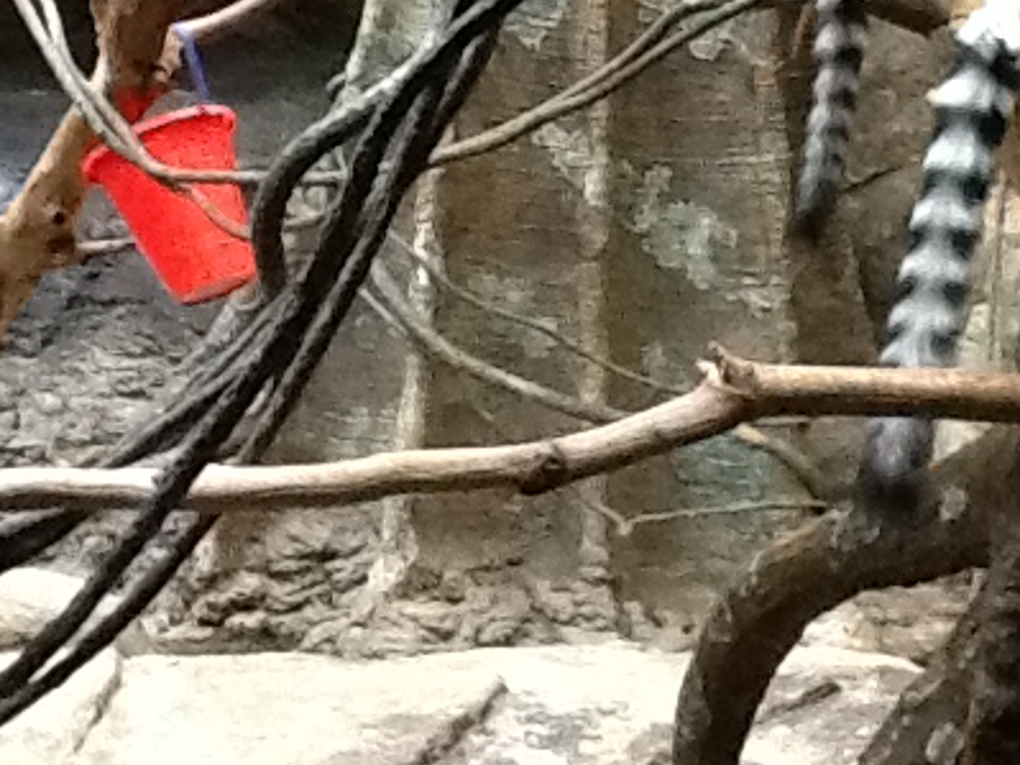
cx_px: 695
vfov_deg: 18.9
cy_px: 115
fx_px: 2268
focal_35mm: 77
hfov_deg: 25.2
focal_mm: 2.03
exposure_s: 1/30
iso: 320
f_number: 2.4
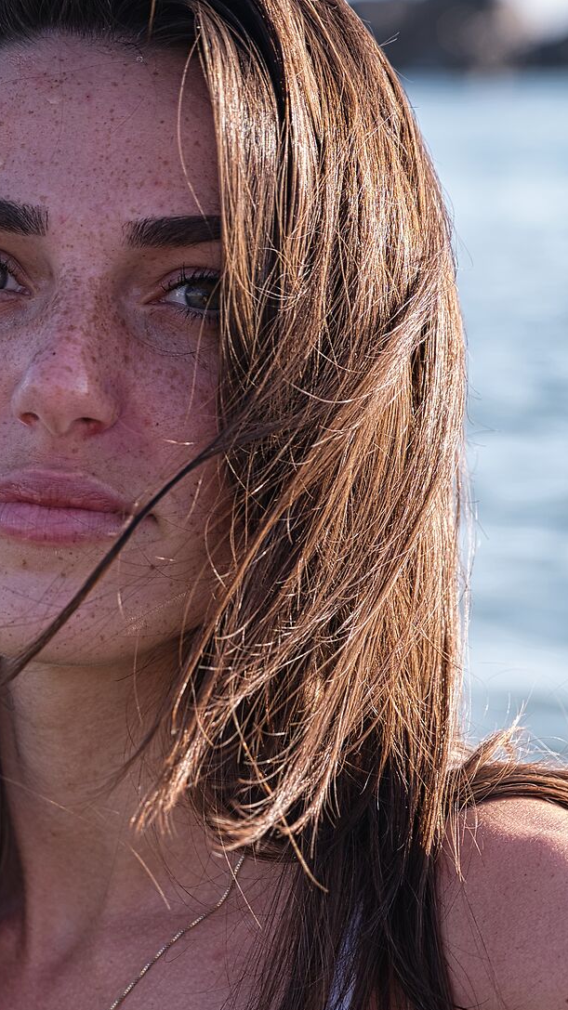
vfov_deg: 14.5
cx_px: 79
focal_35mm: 148
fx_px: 3965
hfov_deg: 8.2
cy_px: 593
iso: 50
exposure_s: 1/200
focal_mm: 64
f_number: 4
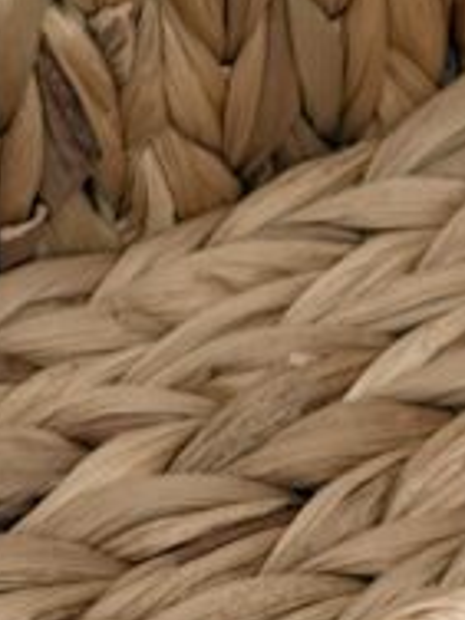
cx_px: 910
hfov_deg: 7.0
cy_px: -600
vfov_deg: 9.1
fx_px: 3654
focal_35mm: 204
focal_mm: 6.76
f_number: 1.78
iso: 250
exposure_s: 1/60
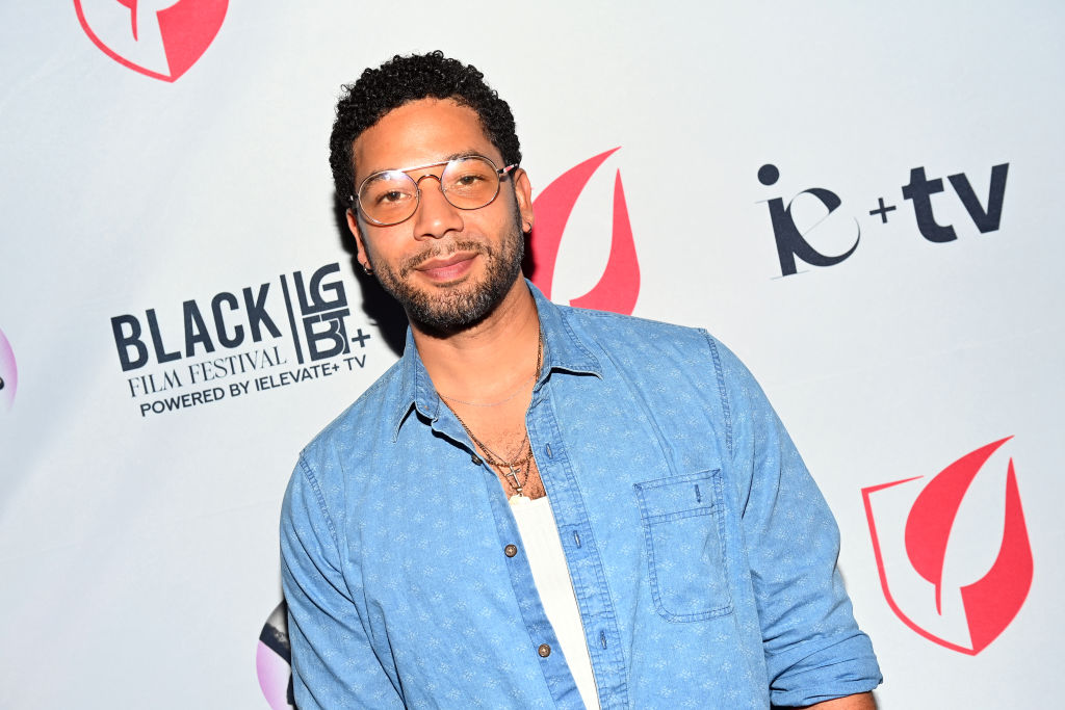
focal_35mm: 42
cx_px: 532
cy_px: 355
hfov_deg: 46.4
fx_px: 1243
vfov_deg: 31.9
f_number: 5.6
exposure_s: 1/125
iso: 250
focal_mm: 42
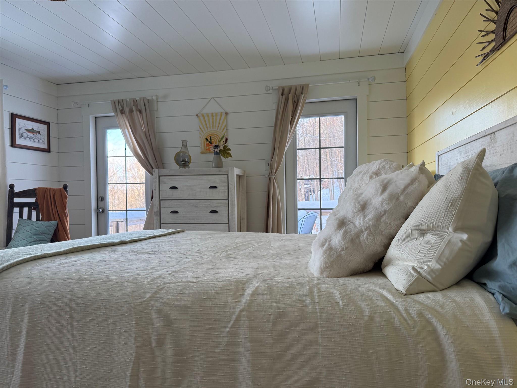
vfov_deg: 56.8
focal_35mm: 24
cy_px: 194
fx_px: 358
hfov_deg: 71.6
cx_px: 258
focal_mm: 6.76
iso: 100
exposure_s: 1/145
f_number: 1.78
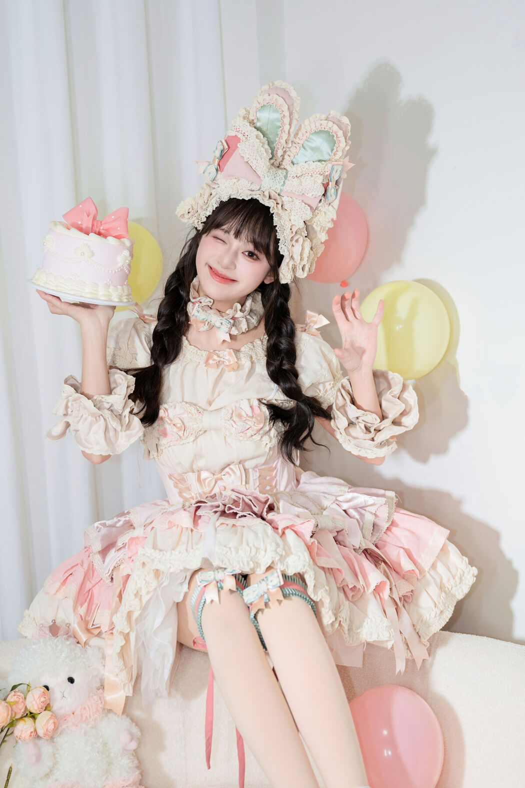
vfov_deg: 24.2
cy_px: 394
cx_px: 262
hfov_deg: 16.3
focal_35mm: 84
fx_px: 1837
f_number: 3.2
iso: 800
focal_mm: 84
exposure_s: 1/200
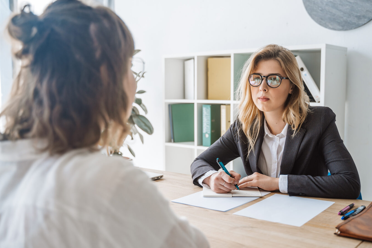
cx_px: 201
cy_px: 127
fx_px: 434
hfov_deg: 46.4
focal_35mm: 42
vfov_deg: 31.9
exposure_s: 1/160
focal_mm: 36
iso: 200
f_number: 2.8
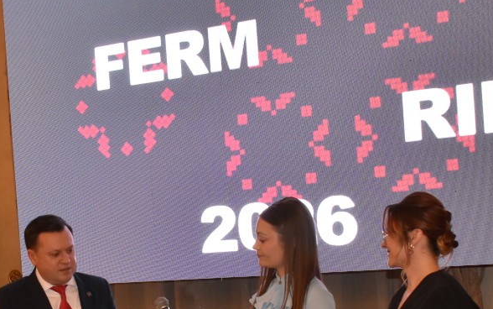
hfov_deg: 20.5
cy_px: 301
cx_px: 161
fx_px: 1358
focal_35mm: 101
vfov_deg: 12.8
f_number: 3.8
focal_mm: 24
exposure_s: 1/125
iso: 1100
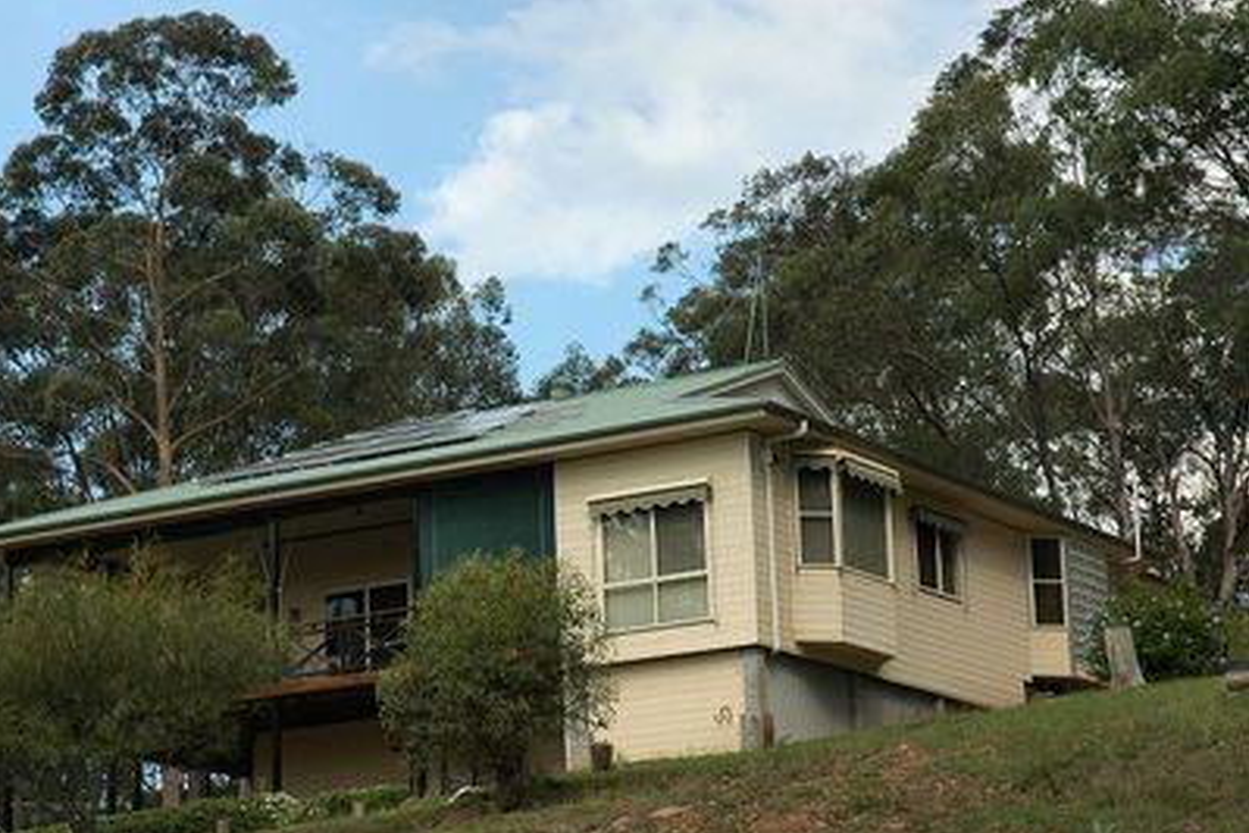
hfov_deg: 20.6
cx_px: 517
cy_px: 487
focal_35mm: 99
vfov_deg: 13.8
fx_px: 3434
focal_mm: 56
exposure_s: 1/250
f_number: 8
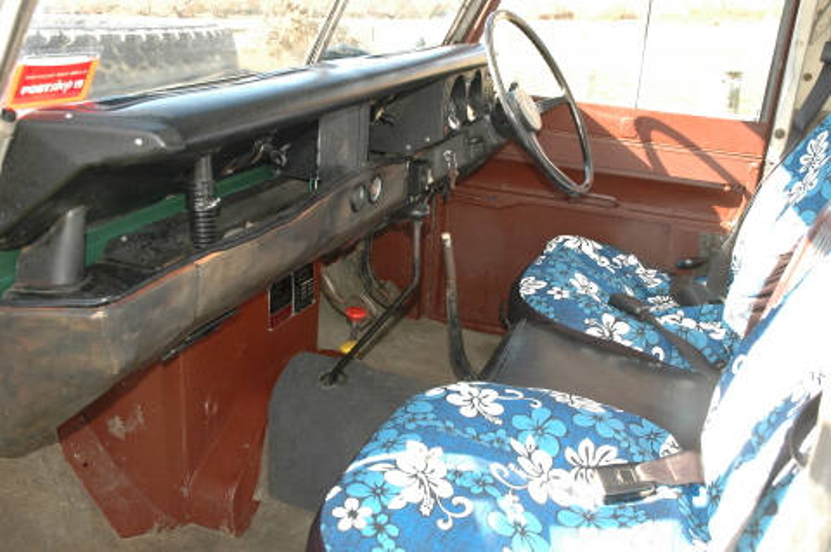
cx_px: 416
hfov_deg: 53.2
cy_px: 276
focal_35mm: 36
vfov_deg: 36.8
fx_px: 830
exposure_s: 1/60
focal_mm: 24
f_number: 8
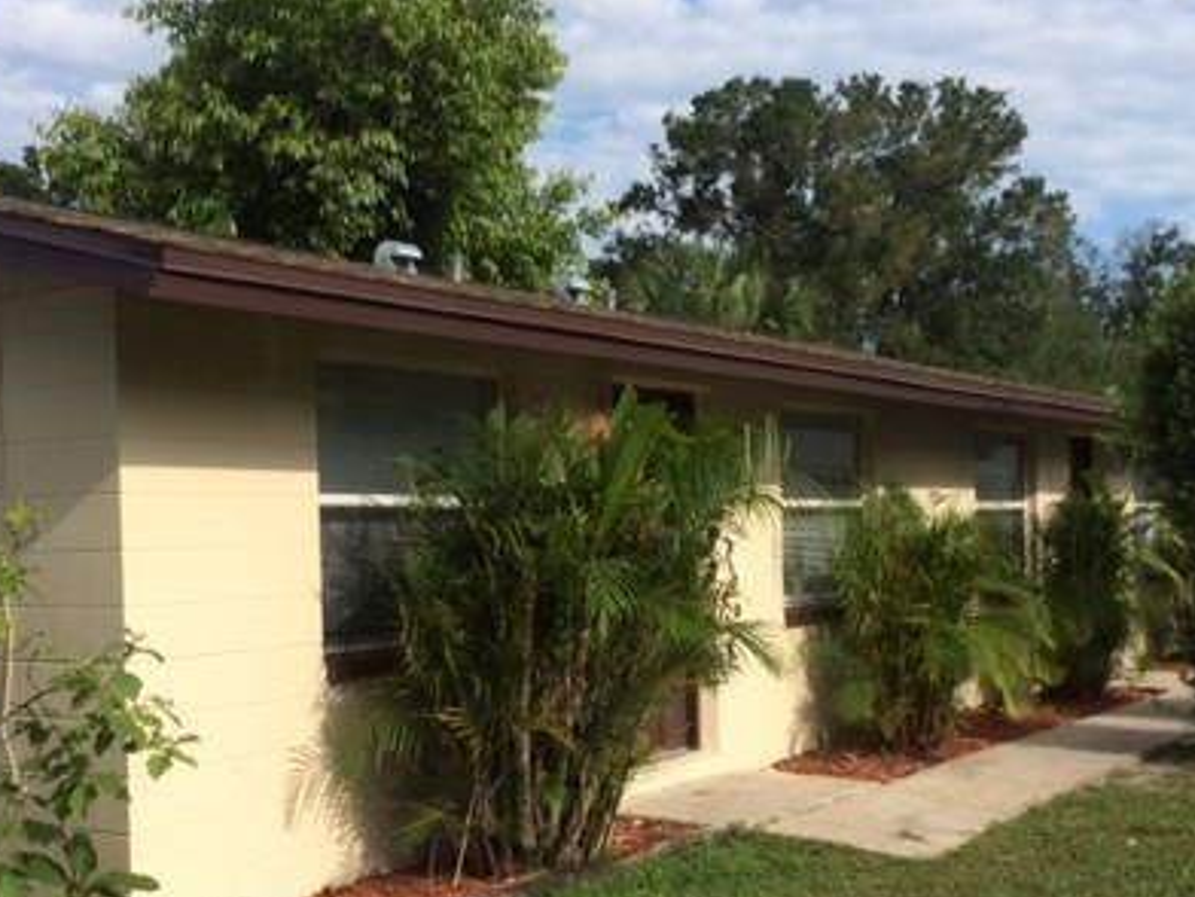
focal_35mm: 49
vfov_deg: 29.5
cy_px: 580
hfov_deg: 38.9
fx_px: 1692
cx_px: 637
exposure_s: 1/1953
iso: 40
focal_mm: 4.12
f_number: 2.2
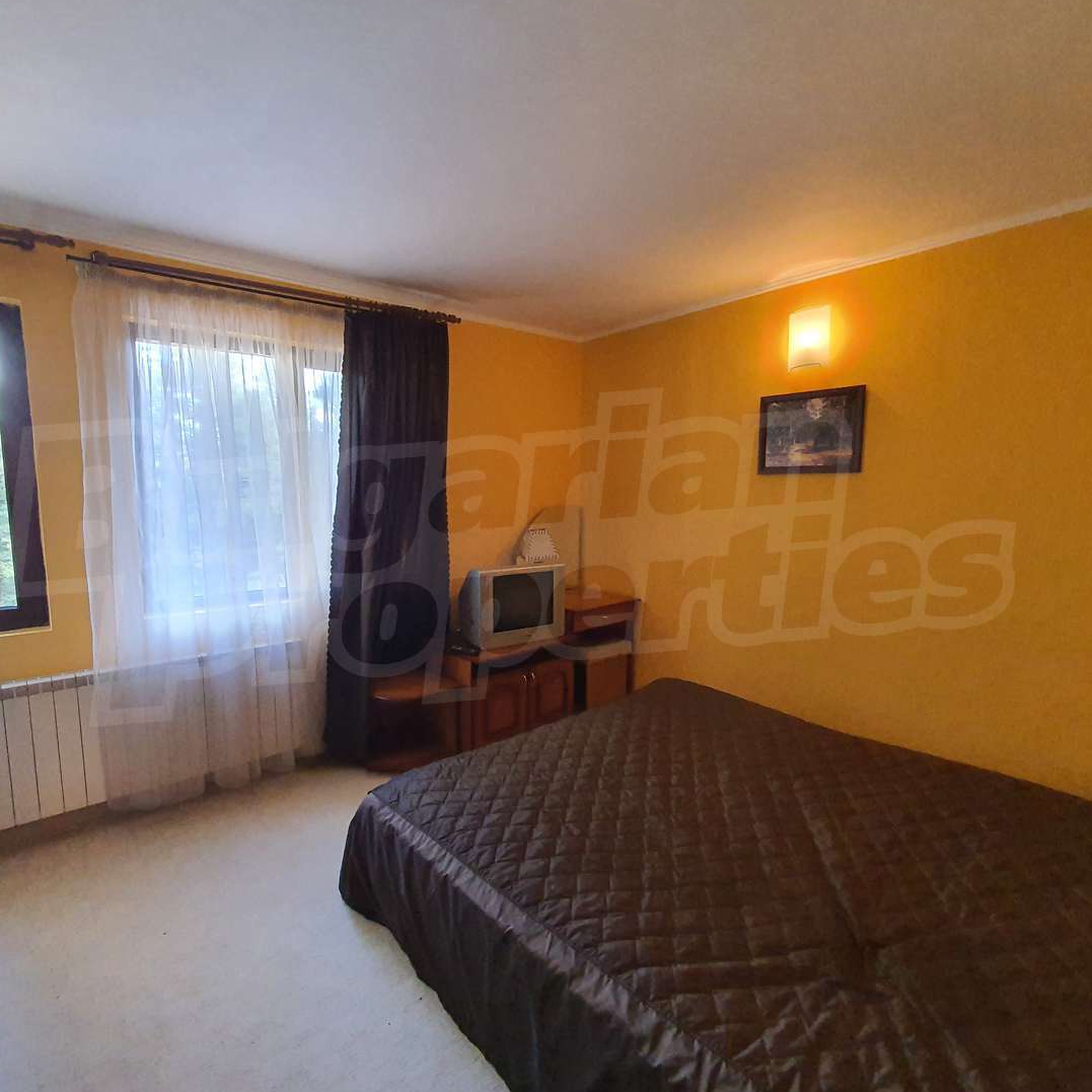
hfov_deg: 87.3
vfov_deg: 87.4
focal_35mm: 16
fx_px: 571
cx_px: 509
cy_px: 557
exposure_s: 1/50
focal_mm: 1.8
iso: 250
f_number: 2.2
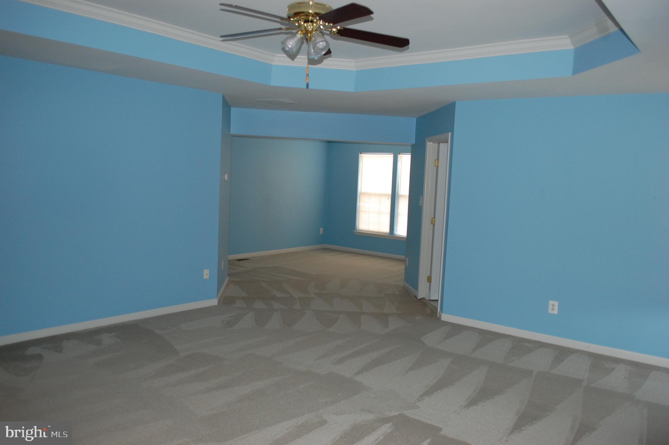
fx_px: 501
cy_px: 222
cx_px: 334
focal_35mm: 27
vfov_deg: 47.8
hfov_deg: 67.4
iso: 400
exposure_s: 1/60
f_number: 3.8
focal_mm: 18
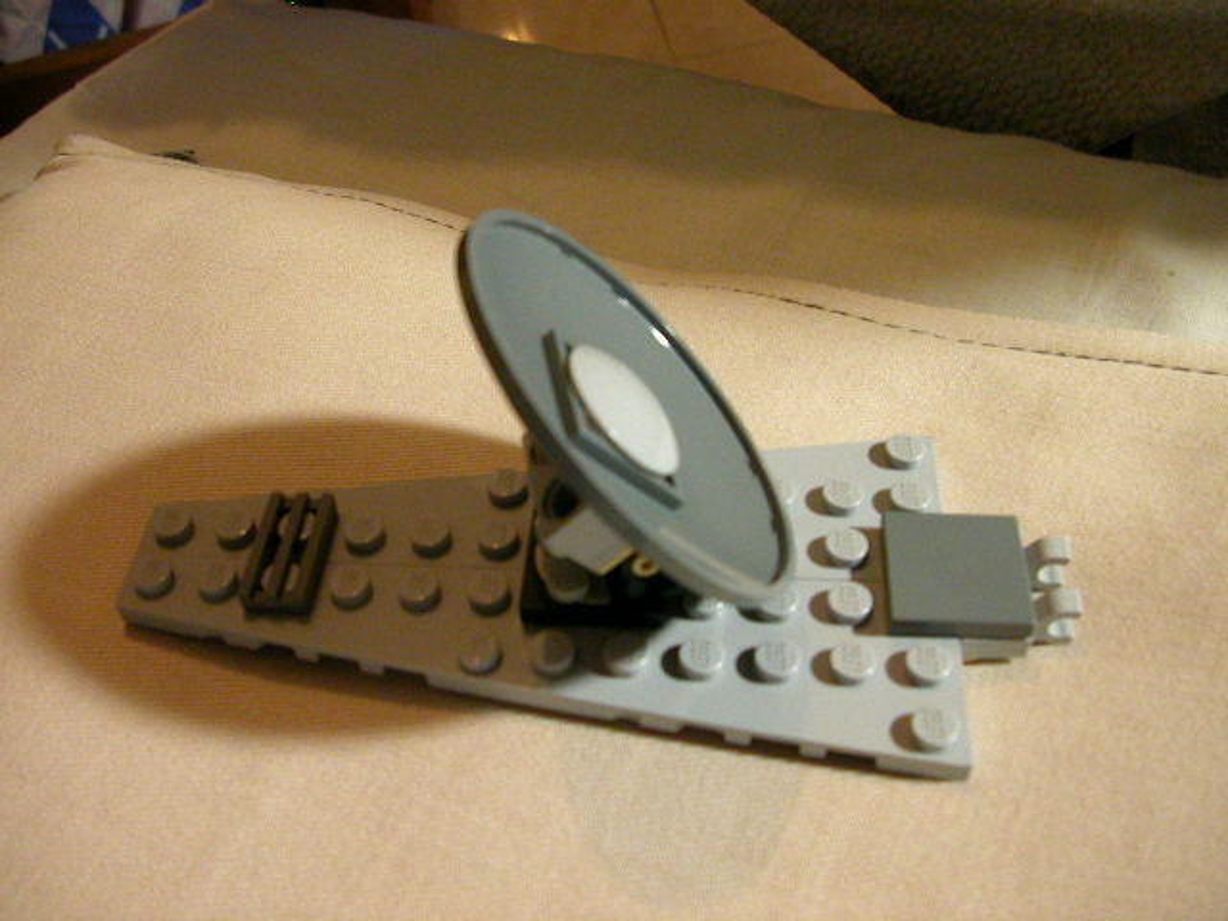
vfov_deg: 38.7
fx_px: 1313
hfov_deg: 50.1
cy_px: 460
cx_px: 614
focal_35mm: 37
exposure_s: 1/13.5
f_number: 2.7
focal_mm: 5.6
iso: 400
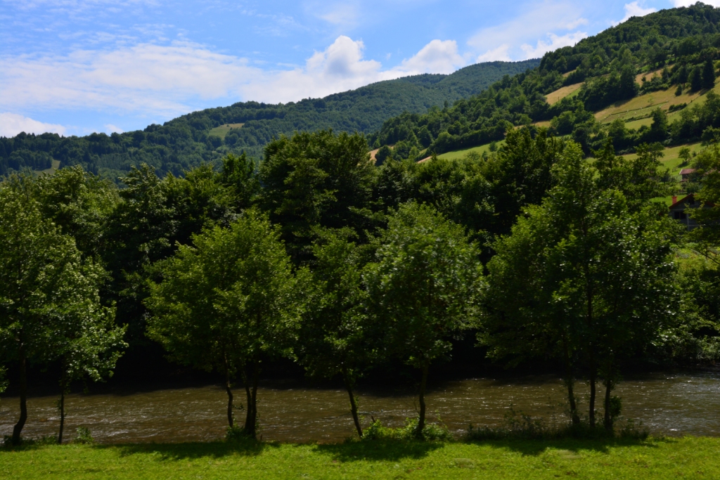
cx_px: 360
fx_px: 780
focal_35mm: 39
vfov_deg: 34.2
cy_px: 240
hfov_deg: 49.5
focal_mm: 26
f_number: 9
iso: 200
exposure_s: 1/320
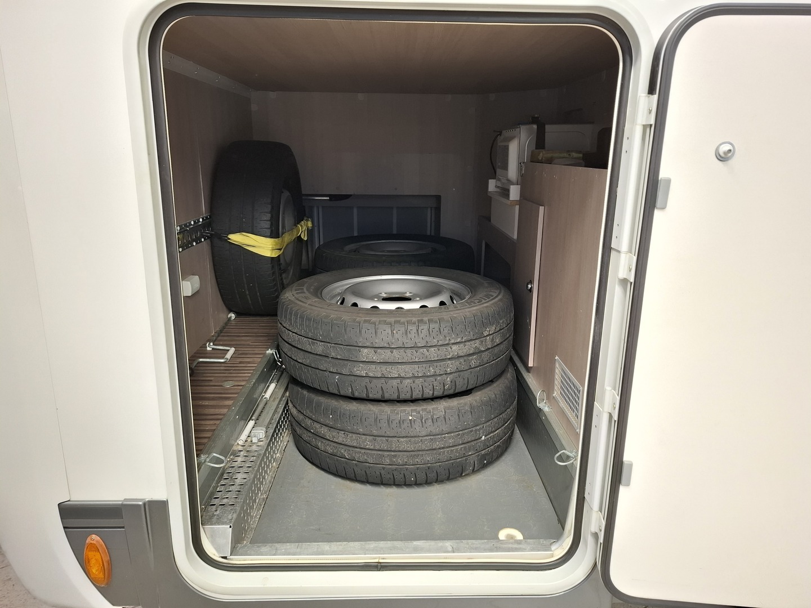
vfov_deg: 58.9
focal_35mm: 23
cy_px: 304
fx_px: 539
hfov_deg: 73.9
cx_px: 406
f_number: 1.8
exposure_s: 1/25
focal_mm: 5.54
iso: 400
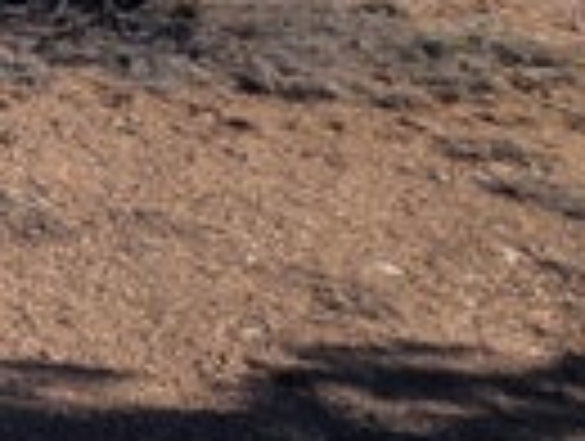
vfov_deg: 21.2
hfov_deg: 20.1
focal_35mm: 64
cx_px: -508
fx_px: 1084
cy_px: -108
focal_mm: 2.2
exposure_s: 1/2252
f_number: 1.9
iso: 40
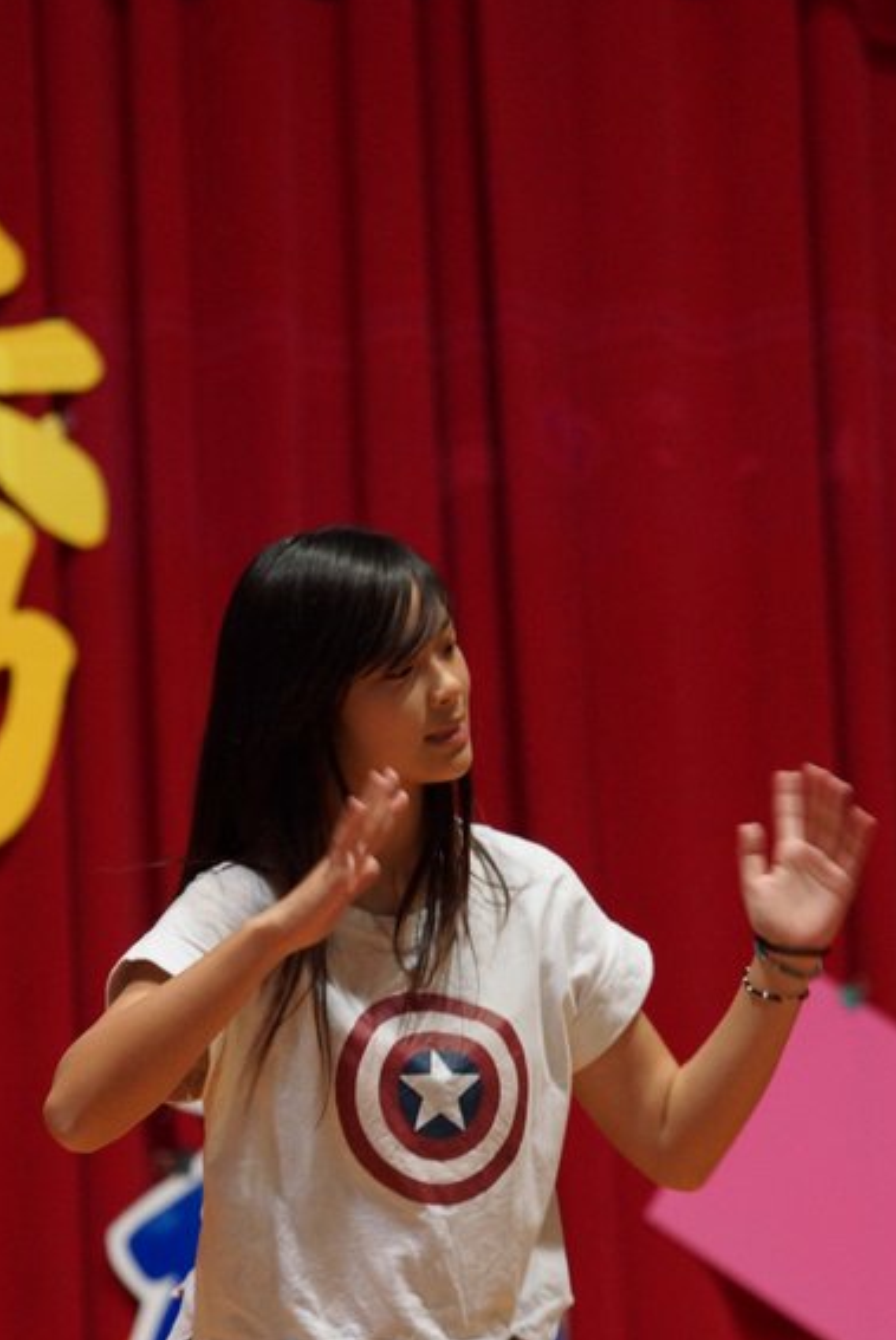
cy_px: 931
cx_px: 418
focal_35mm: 423
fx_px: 15762
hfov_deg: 3.3
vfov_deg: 4.9
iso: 1600
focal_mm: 200
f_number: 4
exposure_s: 1/60
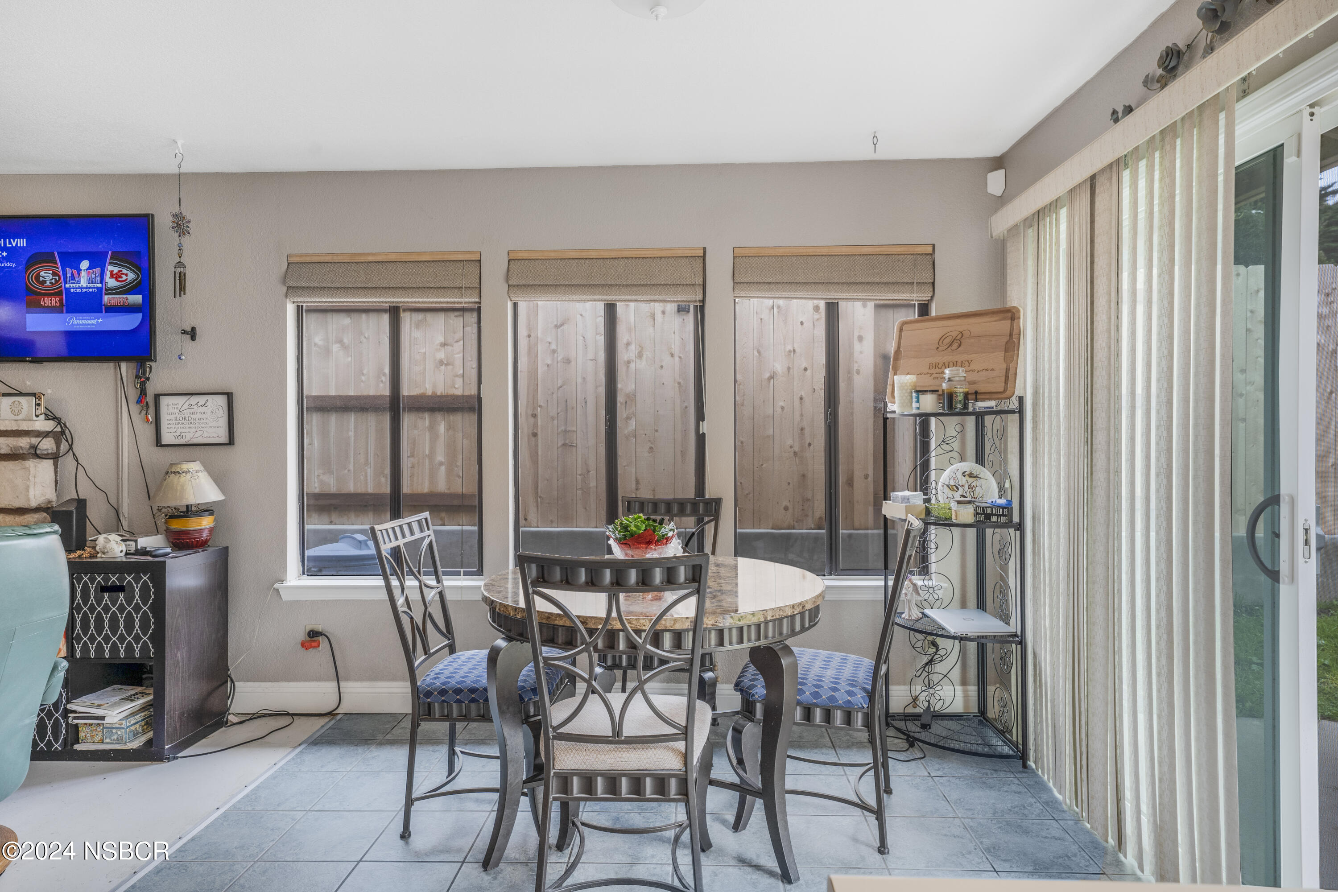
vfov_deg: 59.5
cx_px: 669
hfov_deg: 81.2
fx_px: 780
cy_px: 446
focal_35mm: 21
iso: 640
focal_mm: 21
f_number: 8
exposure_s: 1/50
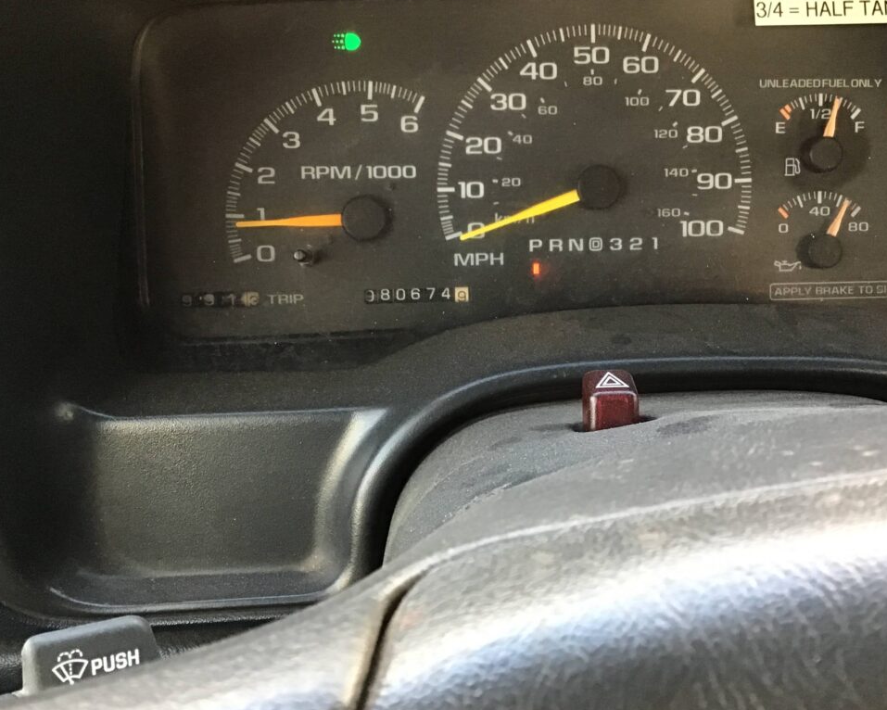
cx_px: 475
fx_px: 972
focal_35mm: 37
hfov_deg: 49.0
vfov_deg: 40.1
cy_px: 333
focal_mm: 3.3
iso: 200
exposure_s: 1/24
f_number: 2.4
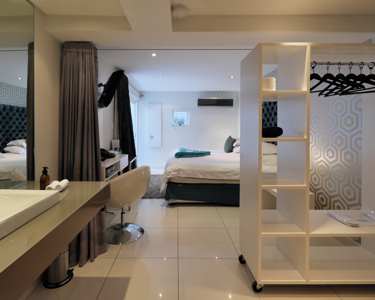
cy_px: 149
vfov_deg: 77.0
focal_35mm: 17
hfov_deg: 89.6
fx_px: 189
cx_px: 192
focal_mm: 10
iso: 800
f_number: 10
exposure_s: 1/14
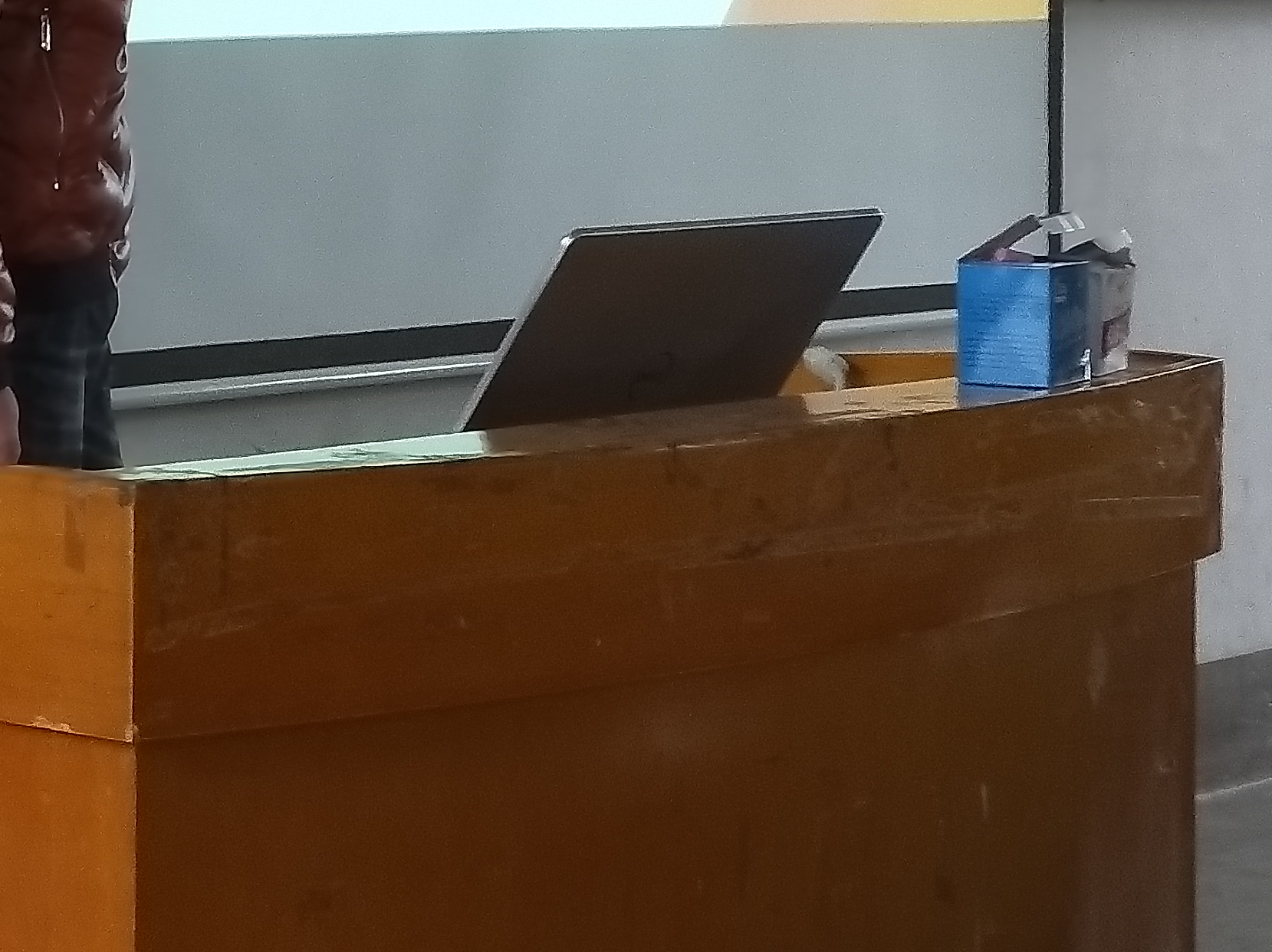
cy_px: -72
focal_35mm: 100
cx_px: -100
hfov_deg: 18.9
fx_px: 3672
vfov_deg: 14.5
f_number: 2.6
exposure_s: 1/25
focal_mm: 5.47
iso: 190
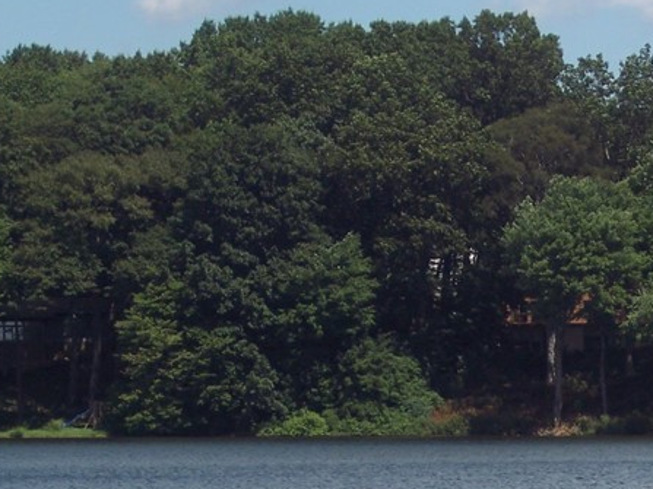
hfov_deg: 7.4
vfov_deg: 5.5
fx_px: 5054
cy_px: 429
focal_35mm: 268
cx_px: 679
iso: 100
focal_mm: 24
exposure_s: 1/500
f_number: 4.8
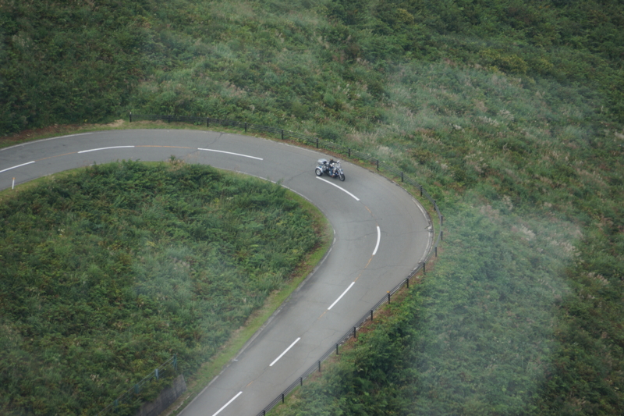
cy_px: 208
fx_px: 5199
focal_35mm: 300
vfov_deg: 4.6
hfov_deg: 6.9
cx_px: 312
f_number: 6.3
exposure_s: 1/320
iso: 125
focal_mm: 200
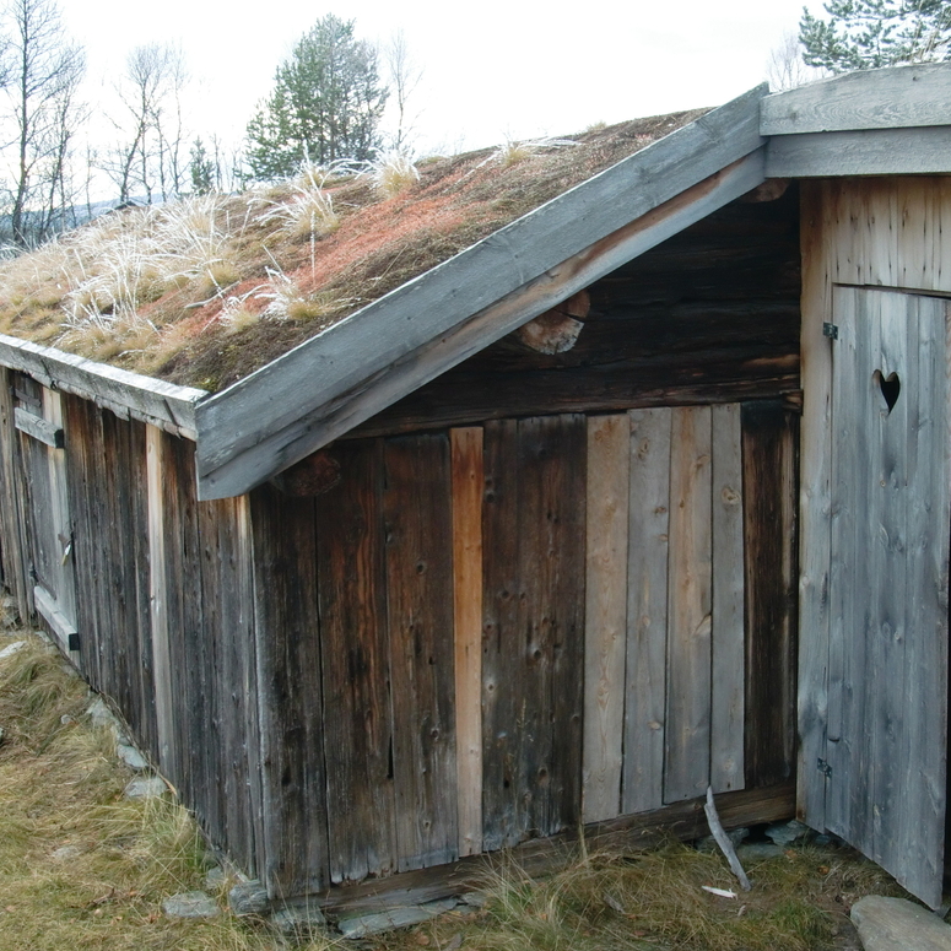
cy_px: 458
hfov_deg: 32.7
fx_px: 1616
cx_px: 579
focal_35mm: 52
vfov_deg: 32.8
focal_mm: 6.66
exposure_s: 1/60
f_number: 3.9
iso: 80
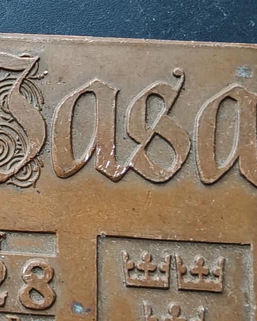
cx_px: 85
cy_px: 306
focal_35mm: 63
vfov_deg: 28.5
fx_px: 599
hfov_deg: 24.1
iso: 2000
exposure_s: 1/17.7
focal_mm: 2.32
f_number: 2
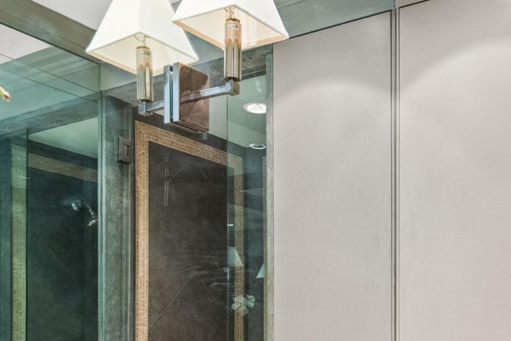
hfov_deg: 42.0
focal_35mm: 45
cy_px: 342
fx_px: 639
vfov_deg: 28.1
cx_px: 396
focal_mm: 16
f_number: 4
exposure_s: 1/8
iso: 1600
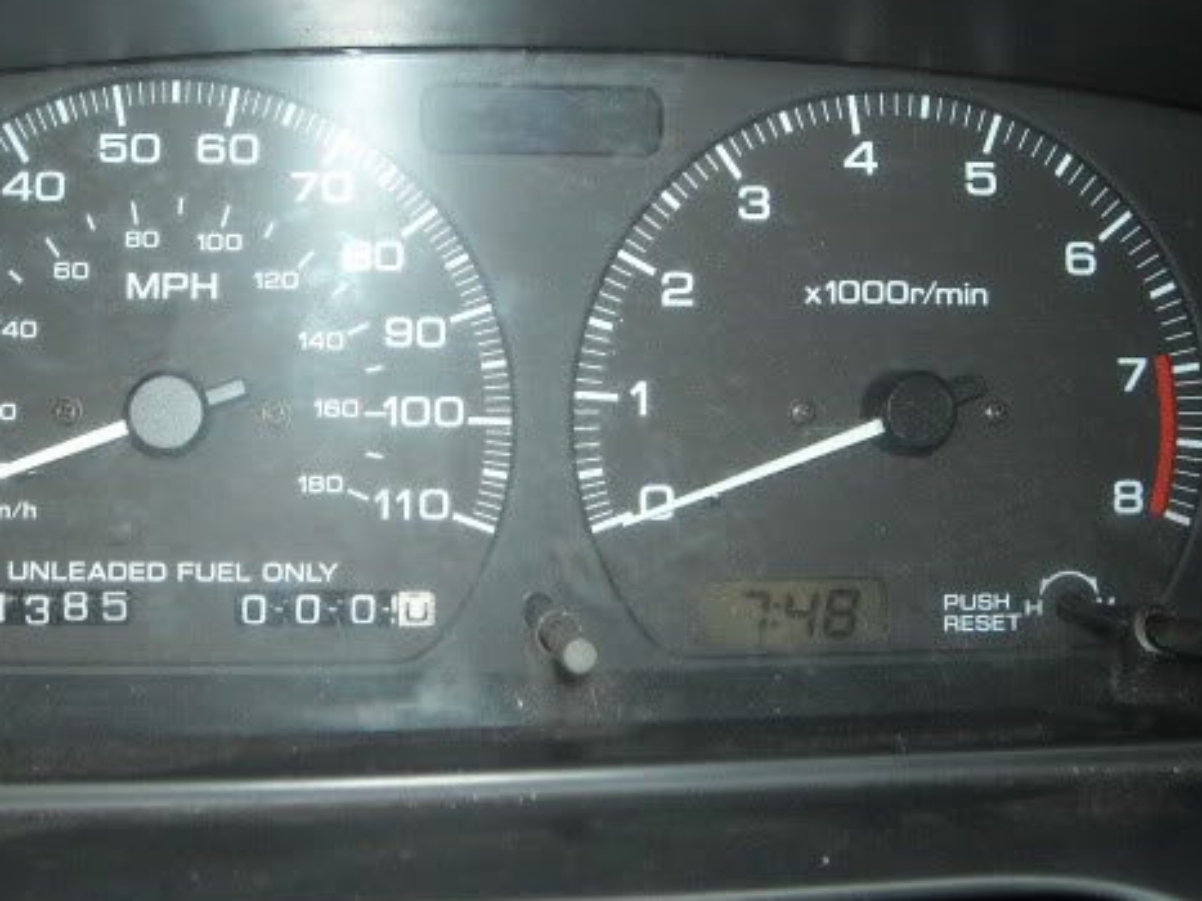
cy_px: 355
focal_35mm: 48
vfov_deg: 30.2
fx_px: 1666
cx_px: 479
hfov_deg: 39.5
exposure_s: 1/60
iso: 200
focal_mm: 5.7
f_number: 2.8
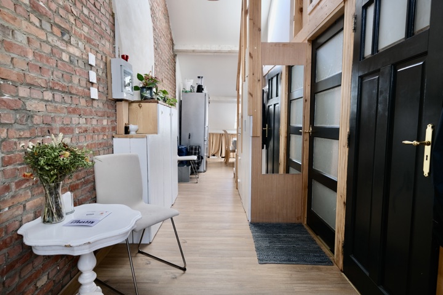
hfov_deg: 84.0
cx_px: 222
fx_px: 246
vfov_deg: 61.9
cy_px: 148
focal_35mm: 20
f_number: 4
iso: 320
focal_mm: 13.2
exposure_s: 1/42
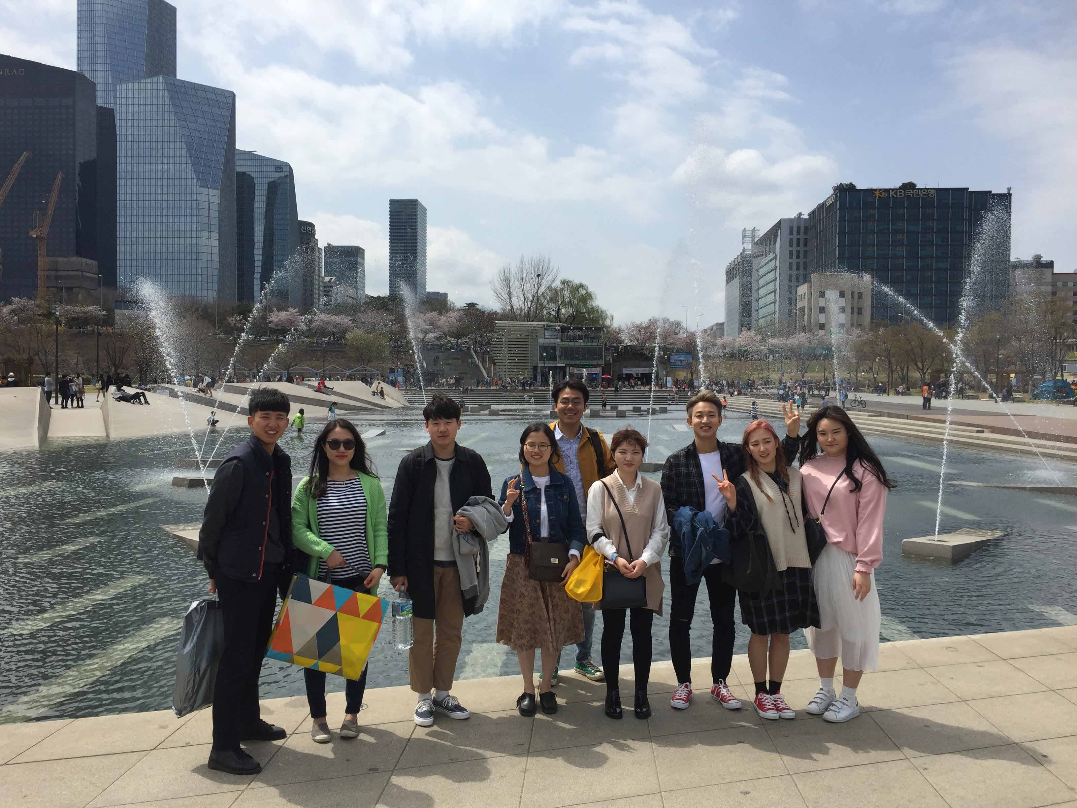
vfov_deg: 48.2
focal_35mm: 29
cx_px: 538
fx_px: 902
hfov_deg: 61.7
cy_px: 404
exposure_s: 1/3597
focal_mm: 4.15
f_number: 2.2
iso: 32
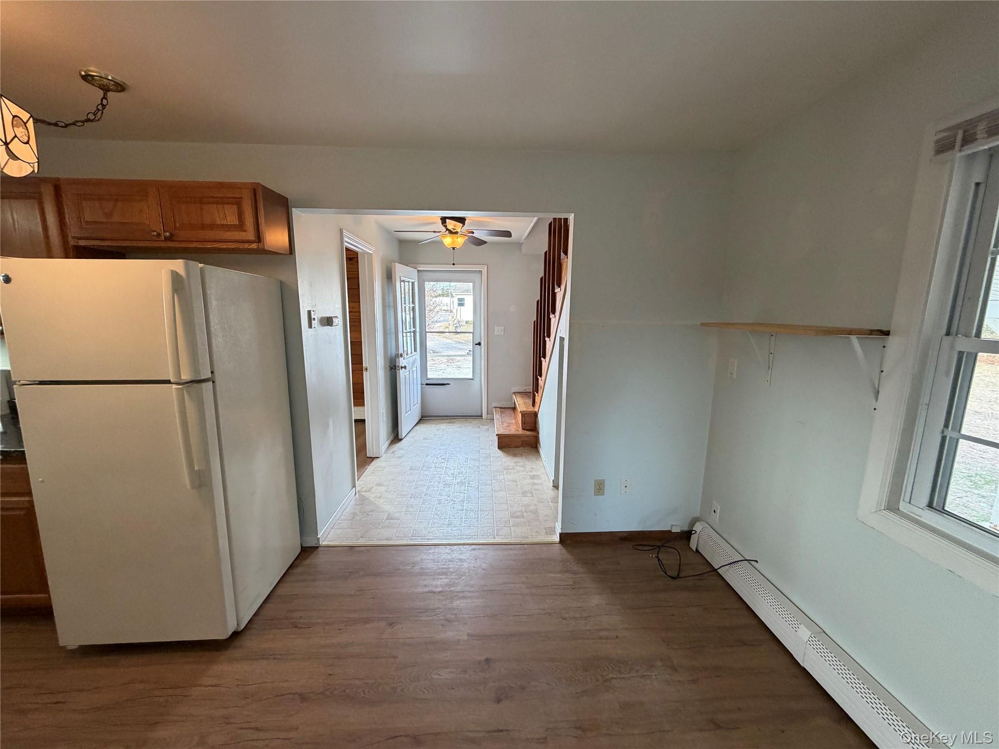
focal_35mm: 14
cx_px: 500
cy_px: 374
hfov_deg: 102.1
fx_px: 404
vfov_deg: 85.7
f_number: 2.2
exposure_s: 1/60
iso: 200
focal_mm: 2.22
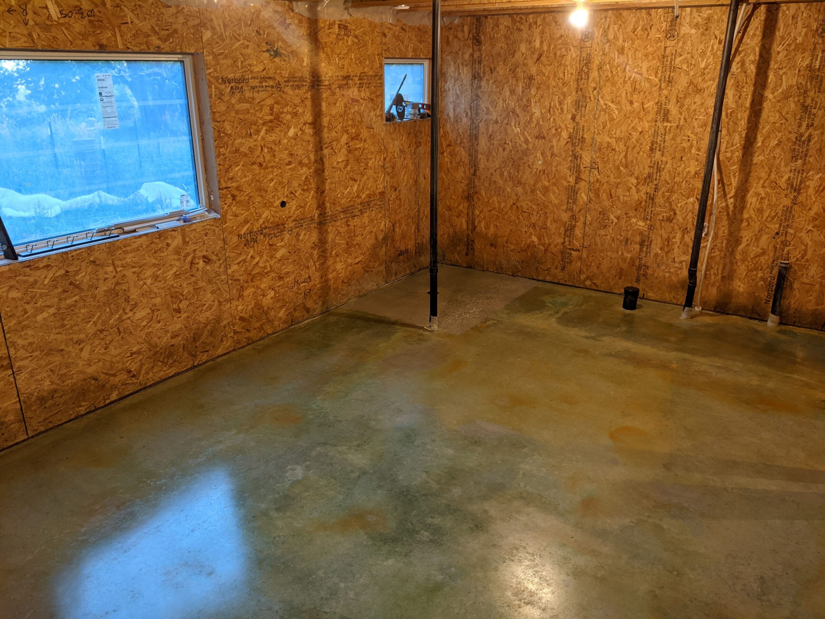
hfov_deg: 65.3
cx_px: 412
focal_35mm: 27
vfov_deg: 51.4
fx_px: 643
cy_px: 310
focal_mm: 4.44
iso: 90
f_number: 1.8
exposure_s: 1/24
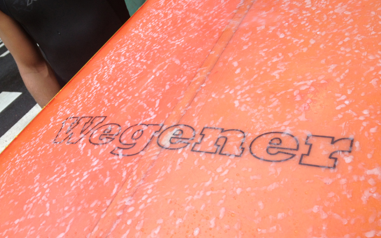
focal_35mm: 38
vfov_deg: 33.5
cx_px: 189
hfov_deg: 51.6
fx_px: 394
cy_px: 136
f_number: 2.4
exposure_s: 1/127
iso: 50
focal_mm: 4.28
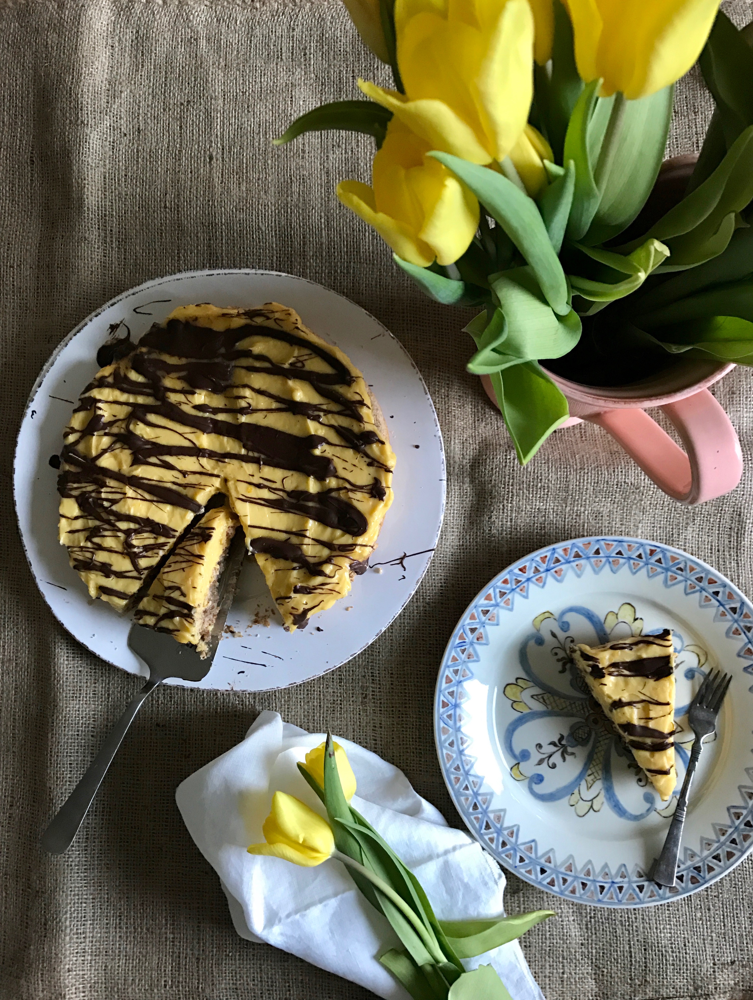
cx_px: 376
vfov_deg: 63.4
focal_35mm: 28
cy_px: 500
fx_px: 810
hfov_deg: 49.9
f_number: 1.8
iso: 80
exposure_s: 1/17
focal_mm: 3.99
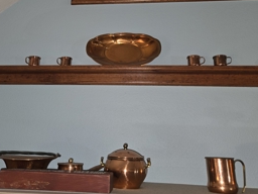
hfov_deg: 51.2
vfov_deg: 38.8
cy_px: 53
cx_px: 110
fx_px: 268
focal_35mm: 36
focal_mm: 5.4
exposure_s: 1/40
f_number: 1.8
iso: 100
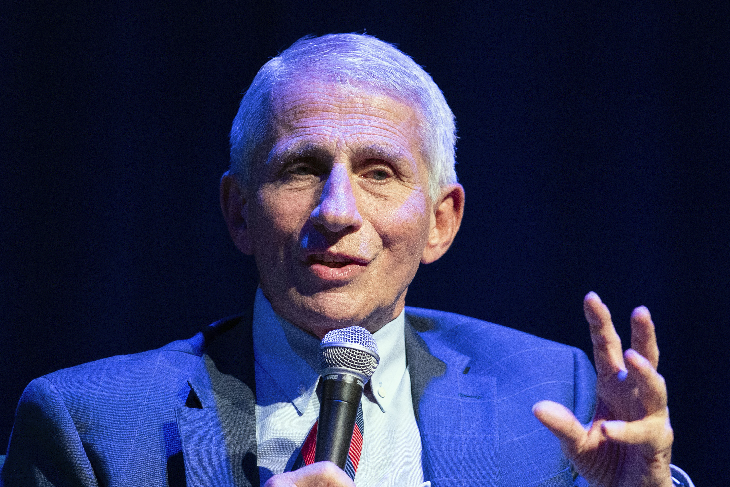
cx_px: 365
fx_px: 8110
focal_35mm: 400
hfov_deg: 5.2
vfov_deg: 3.4
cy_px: 244
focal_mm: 400
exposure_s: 1/250
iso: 3200
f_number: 3.2
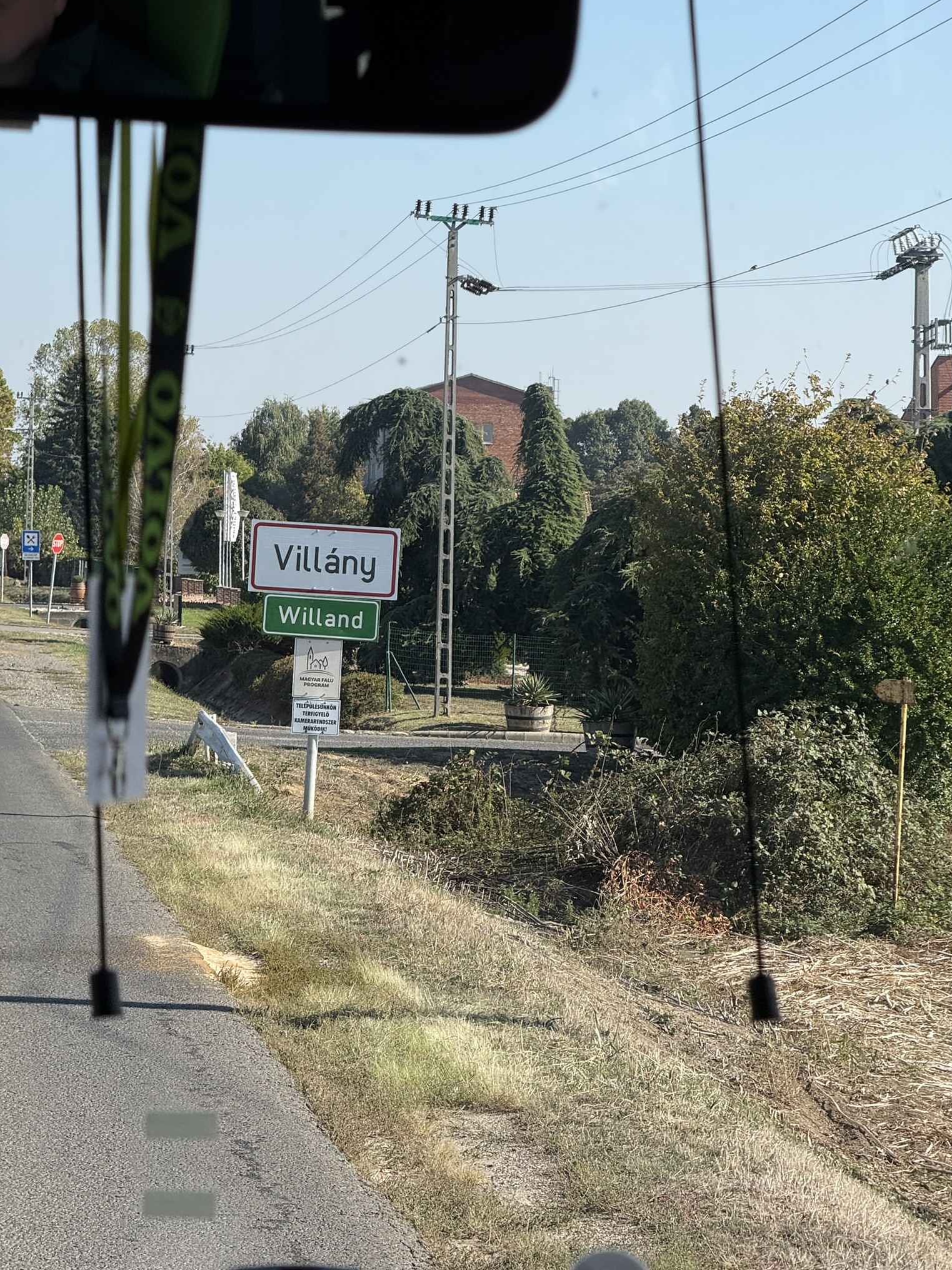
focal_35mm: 121
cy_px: 630
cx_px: 479
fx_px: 4437
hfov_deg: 12.2
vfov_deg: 16.3
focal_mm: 15.66
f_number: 2.8
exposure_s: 1/1033
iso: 50
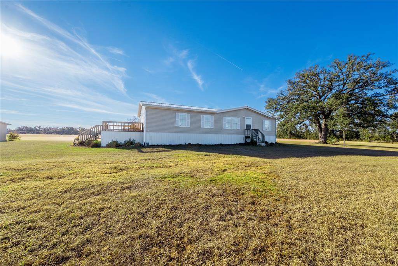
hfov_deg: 104.2
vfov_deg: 81.2
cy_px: 133
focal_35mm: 14
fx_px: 155
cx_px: 199
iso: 400
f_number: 9
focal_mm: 14
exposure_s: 1/4000
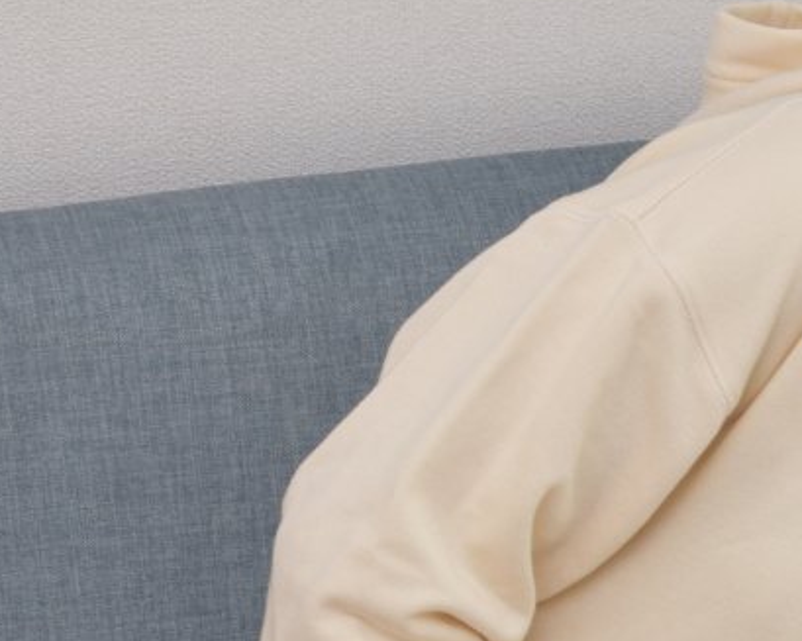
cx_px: 896
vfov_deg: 7.9
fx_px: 4576
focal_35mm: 193
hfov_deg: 9.9
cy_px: 860
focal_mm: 35
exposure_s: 1/80
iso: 320
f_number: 5.6
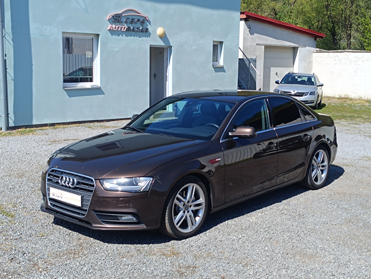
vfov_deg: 56.8
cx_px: 186
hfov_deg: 71.6
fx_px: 257
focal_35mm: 24
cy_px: 140
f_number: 1.88
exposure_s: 1/1012
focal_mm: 5.59
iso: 51
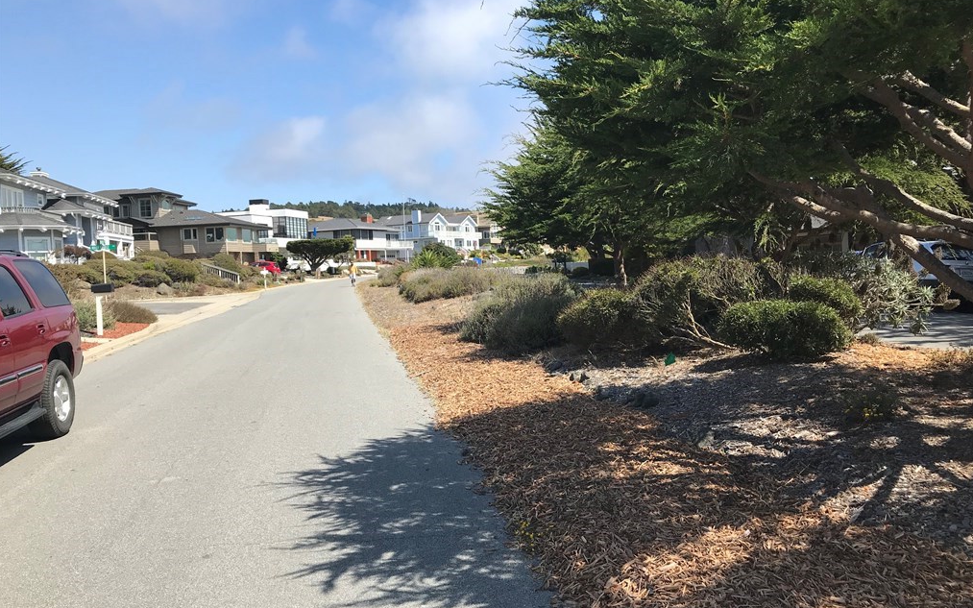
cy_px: 287
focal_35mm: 30
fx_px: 795
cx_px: 487
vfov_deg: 41.8
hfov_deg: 62.9
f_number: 1.8
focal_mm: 3.99
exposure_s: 1/1681
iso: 20
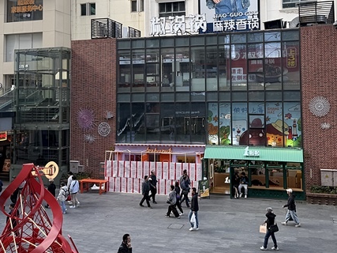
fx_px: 350
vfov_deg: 38.9
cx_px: 211
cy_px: 74
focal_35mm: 36
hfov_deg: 50.8
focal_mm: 6.76
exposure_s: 1/742
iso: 80
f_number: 1.78
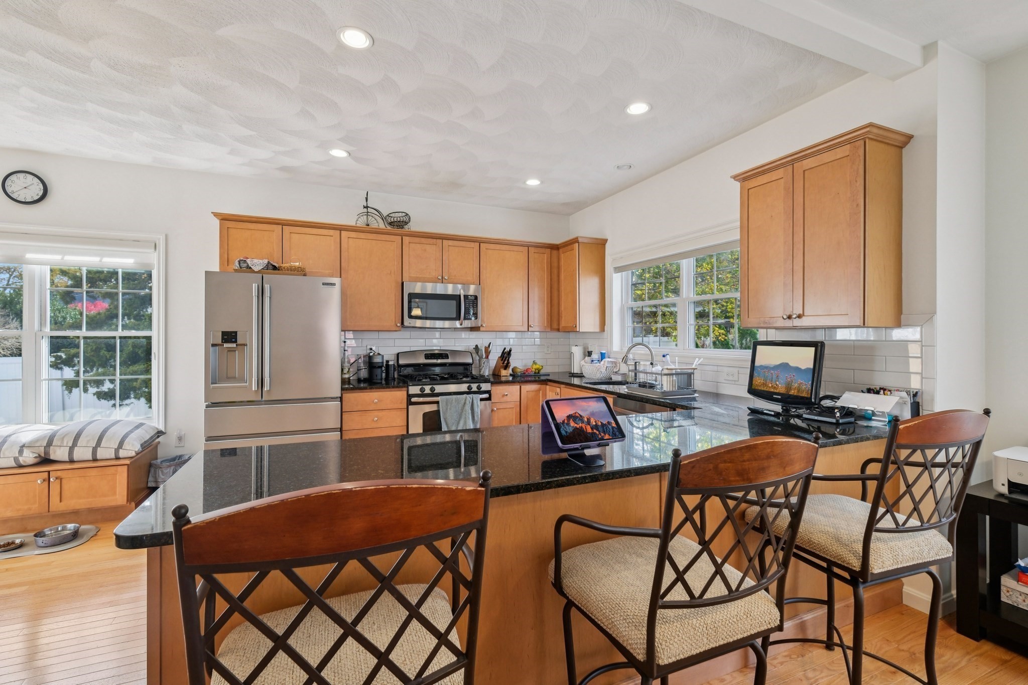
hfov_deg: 100.4
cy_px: 342
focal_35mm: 15
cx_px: 514
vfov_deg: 77.3
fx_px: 428
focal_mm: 10
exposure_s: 1/20
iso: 320
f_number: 5.6
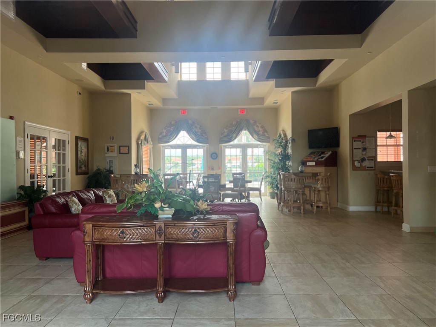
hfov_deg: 67.3
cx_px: 218
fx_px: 327
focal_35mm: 26
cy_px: 164
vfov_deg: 53.1
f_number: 1.5
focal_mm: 5.7
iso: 400
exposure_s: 1/60
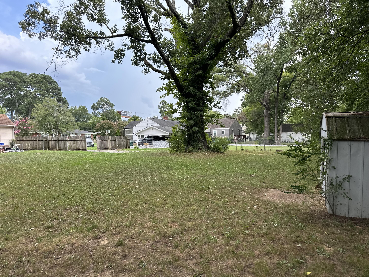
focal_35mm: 24
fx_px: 256
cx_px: 184
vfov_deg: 56.8
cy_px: 138
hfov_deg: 71.6
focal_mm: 6.86
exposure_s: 1/740
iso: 80
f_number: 1.78
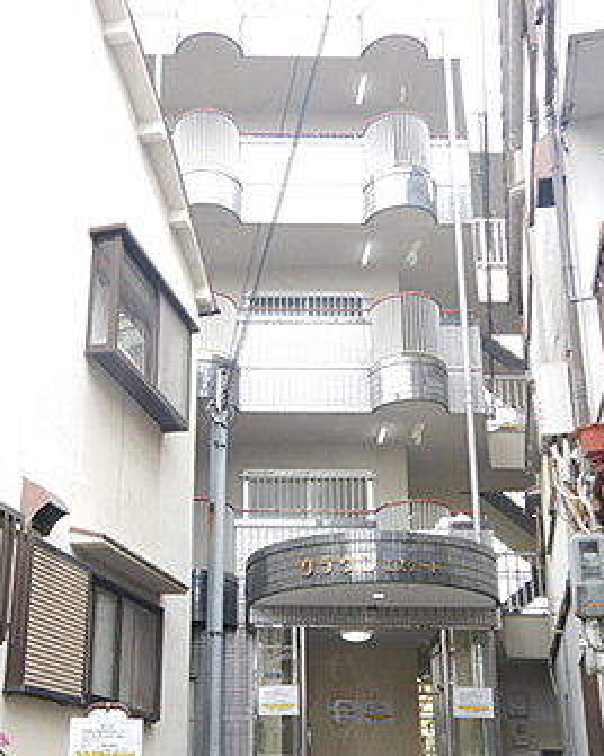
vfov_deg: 43.3
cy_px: 490
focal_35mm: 42
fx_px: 938
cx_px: 243
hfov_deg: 35.6
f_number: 2.8
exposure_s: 1/160
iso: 125
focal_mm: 4.3
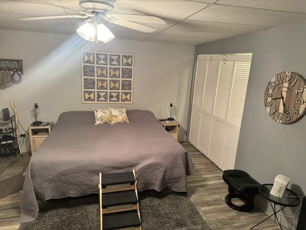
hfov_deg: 71.6
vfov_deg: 56.8
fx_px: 212
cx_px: 153
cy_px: 115
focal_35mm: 24
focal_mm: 6.76
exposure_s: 1/60
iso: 500
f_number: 1.78
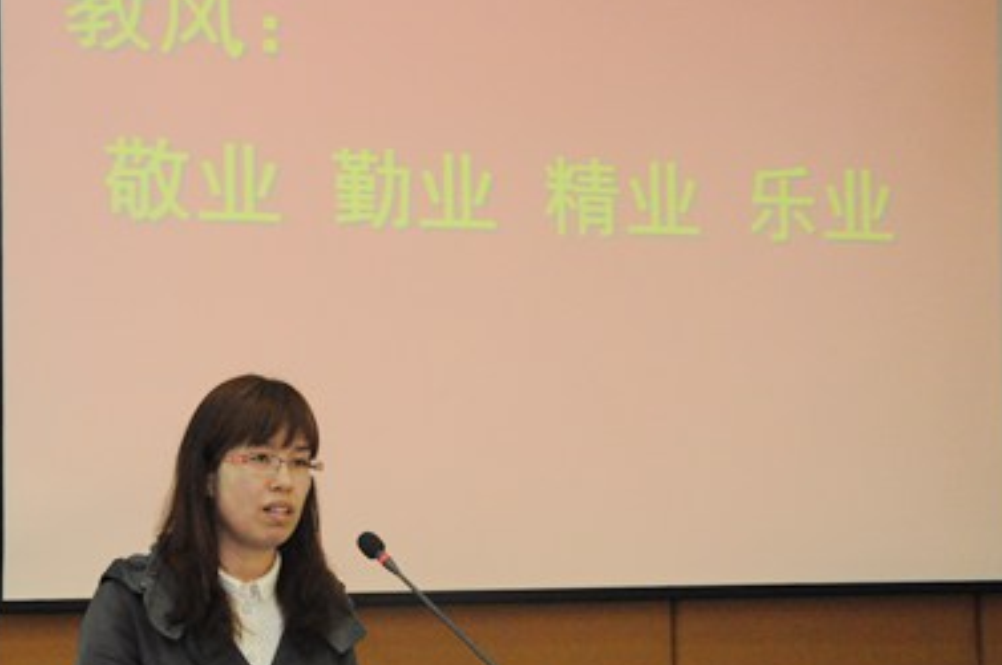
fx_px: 1945
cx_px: 314
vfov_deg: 19.3
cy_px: 422
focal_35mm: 70
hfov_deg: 28.6
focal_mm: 32
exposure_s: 1/200
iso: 3200
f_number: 5.6
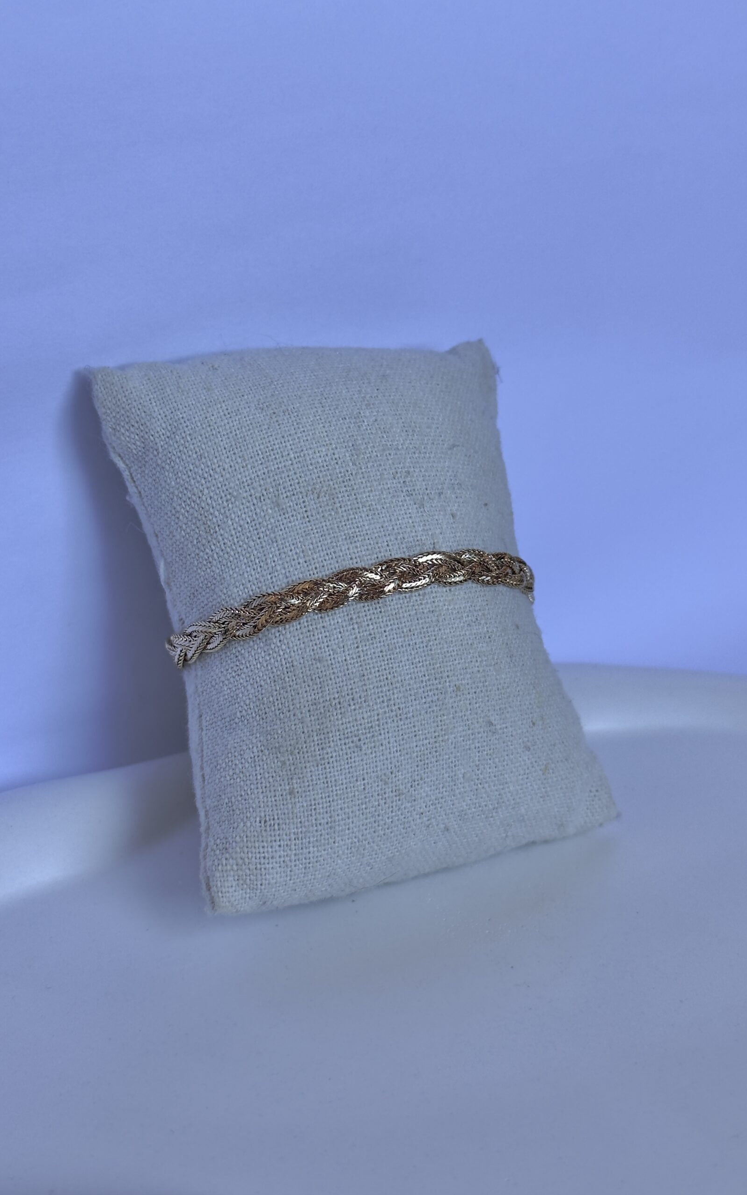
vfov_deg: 39.6
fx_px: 1661
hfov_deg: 25.3
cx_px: 374
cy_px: 598
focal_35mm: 51
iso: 50
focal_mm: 6.76
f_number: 1.78
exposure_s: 1/153
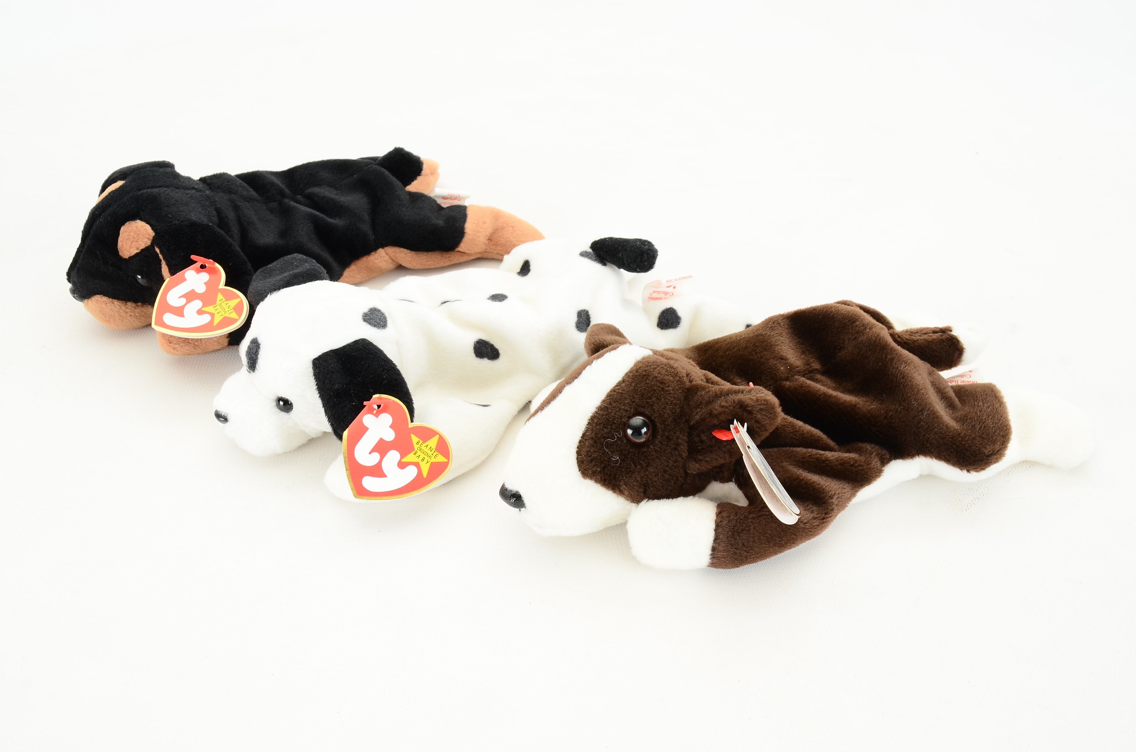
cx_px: 568
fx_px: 1134
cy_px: 376
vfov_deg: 36.7
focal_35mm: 36
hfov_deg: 53.2
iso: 250
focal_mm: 24
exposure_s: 1/80
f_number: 13
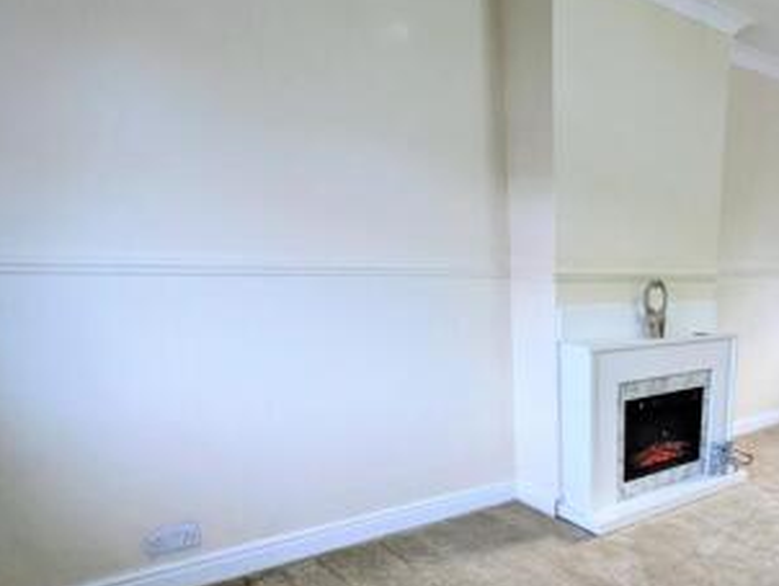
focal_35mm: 27
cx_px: 725
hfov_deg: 55.1
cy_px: 469
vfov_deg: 48.5
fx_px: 608
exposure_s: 1/25
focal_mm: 1.83
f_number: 2.2
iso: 56
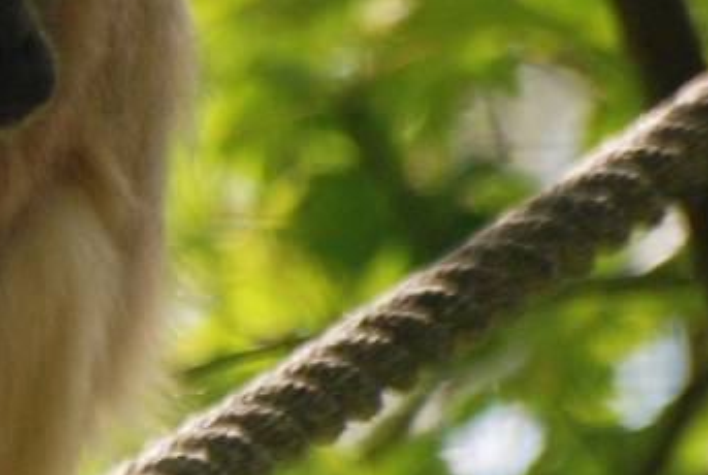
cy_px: 278
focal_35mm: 2100
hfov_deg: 1.0
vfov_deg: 0.7
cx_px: -714
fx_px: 41371
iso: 400
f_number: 5.6
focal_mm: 300
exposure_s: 1/500
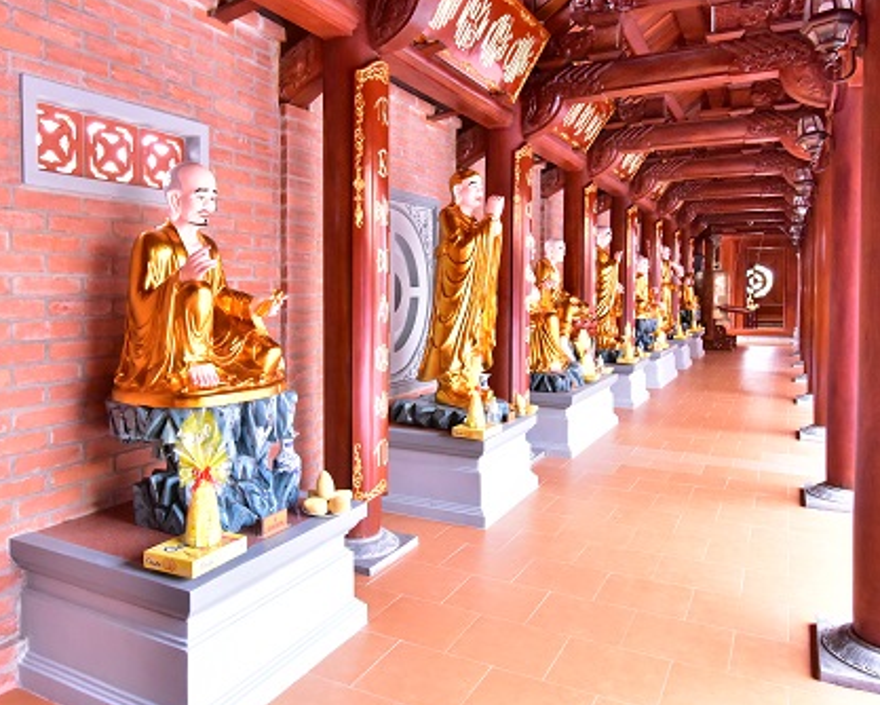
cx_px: 348
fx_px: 704
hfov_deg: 63.4
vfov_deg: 53.1
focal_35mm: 27
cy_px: 306
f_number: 9
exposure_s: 1/20
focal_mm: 20
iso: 5600
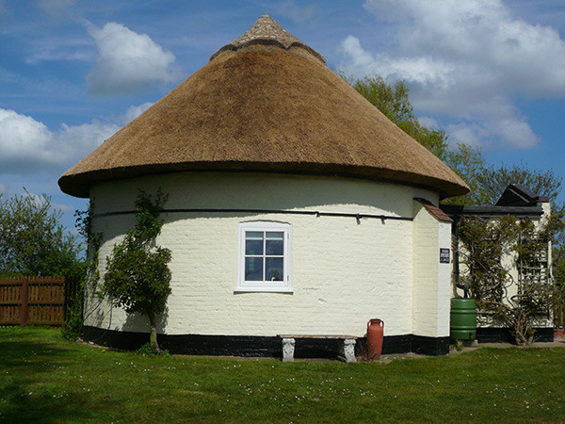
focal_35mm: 42
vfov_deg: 34.3
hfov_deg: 44.8
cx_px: 282
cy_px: 212
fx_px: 686
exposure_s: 1/400
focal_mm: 6.9
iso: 100
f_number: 10
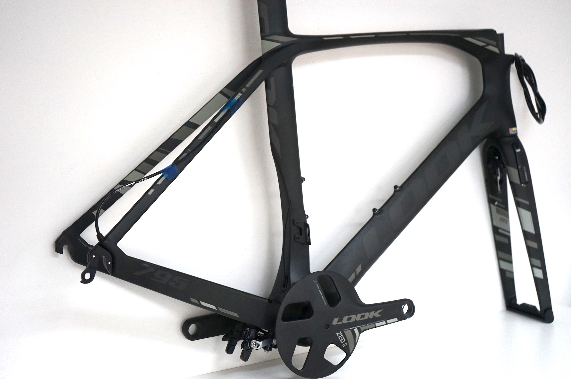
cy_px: 190
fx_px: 713
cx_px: 286
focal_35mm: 45
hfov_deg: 43.6
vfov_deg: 29.8
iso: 2000
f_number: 4.5
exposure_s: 1/160
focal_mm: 45
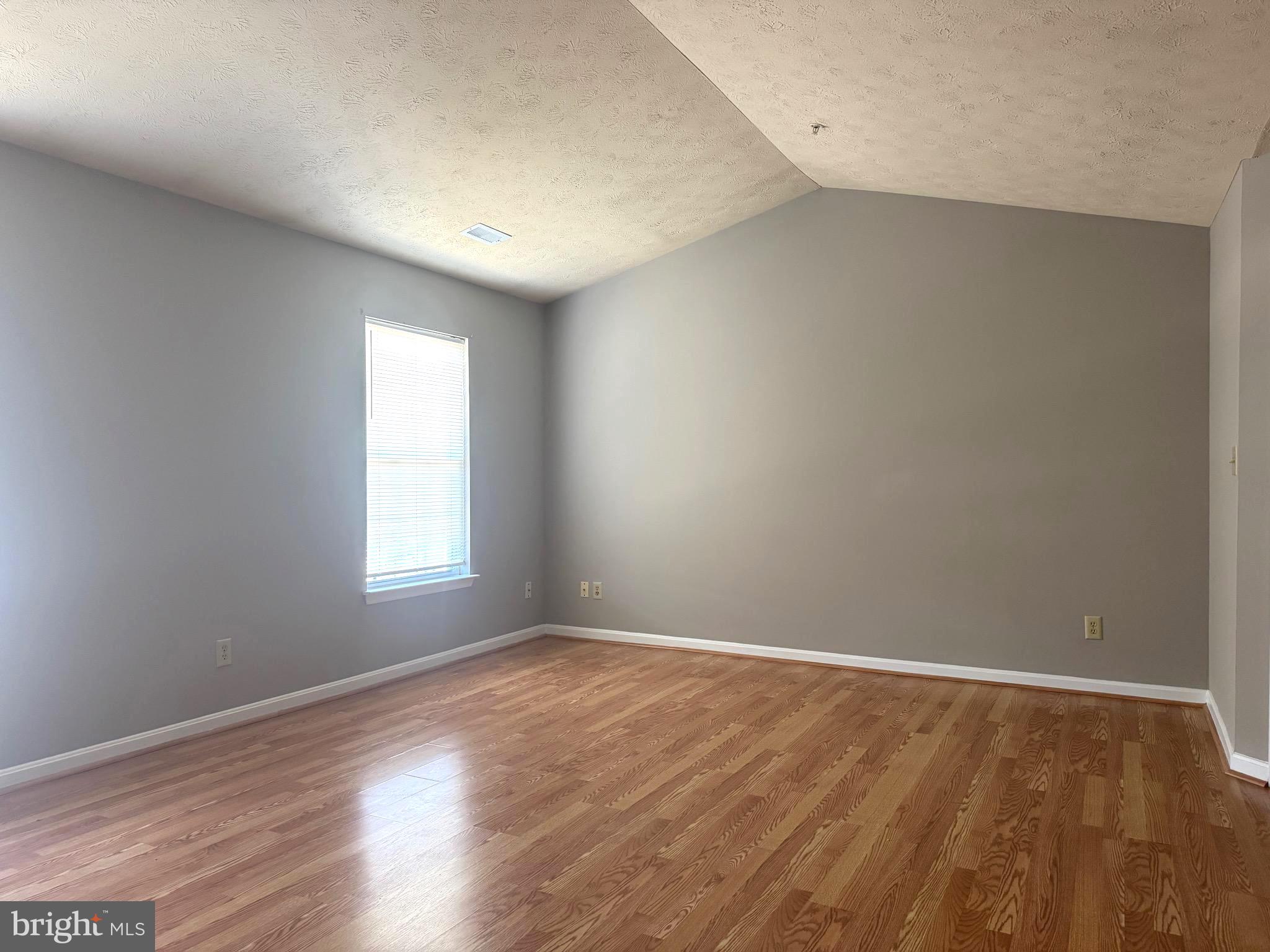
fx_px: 881
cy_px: 476
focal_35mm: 24
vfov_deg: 56.8
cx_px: 635
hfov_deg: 71.6
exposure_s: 1/60
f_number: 1.78
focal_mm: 6.76
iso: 400
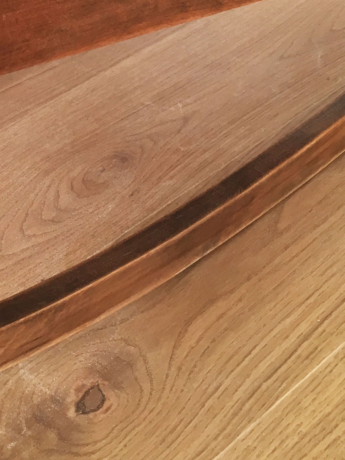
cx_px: 9
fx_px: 917
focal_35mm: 69
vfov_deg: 26.9
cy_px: 24
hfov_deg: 20.7
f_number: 2.2
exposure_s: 1/33
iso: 64
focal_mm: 4.15
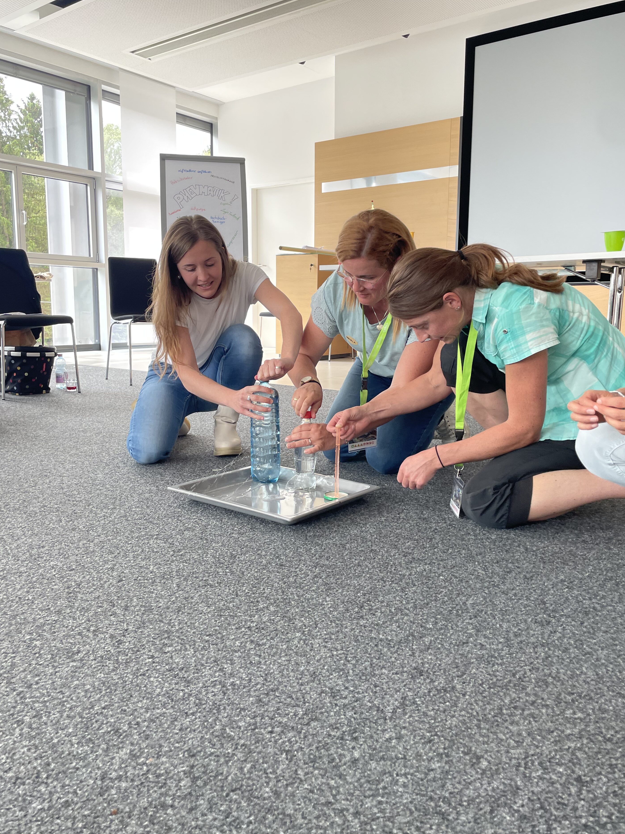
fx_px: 674
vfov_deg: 63.4
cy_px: 401
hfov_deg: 49.7
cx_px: 323
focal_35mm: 28
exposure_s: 1/121
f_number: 1.6
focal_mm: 4.2
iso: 50
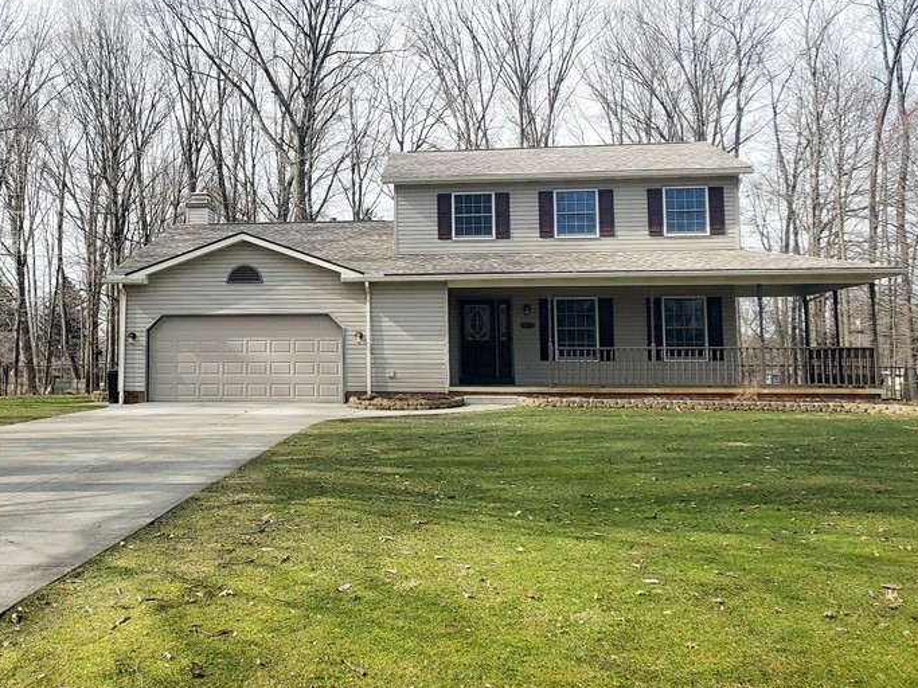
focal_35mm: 39
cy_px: 262
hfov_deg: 47.3
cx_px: 331
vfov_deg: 36.6
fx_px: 1034
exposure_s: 1/1070
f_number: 2.4
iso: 50
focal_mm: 4.3
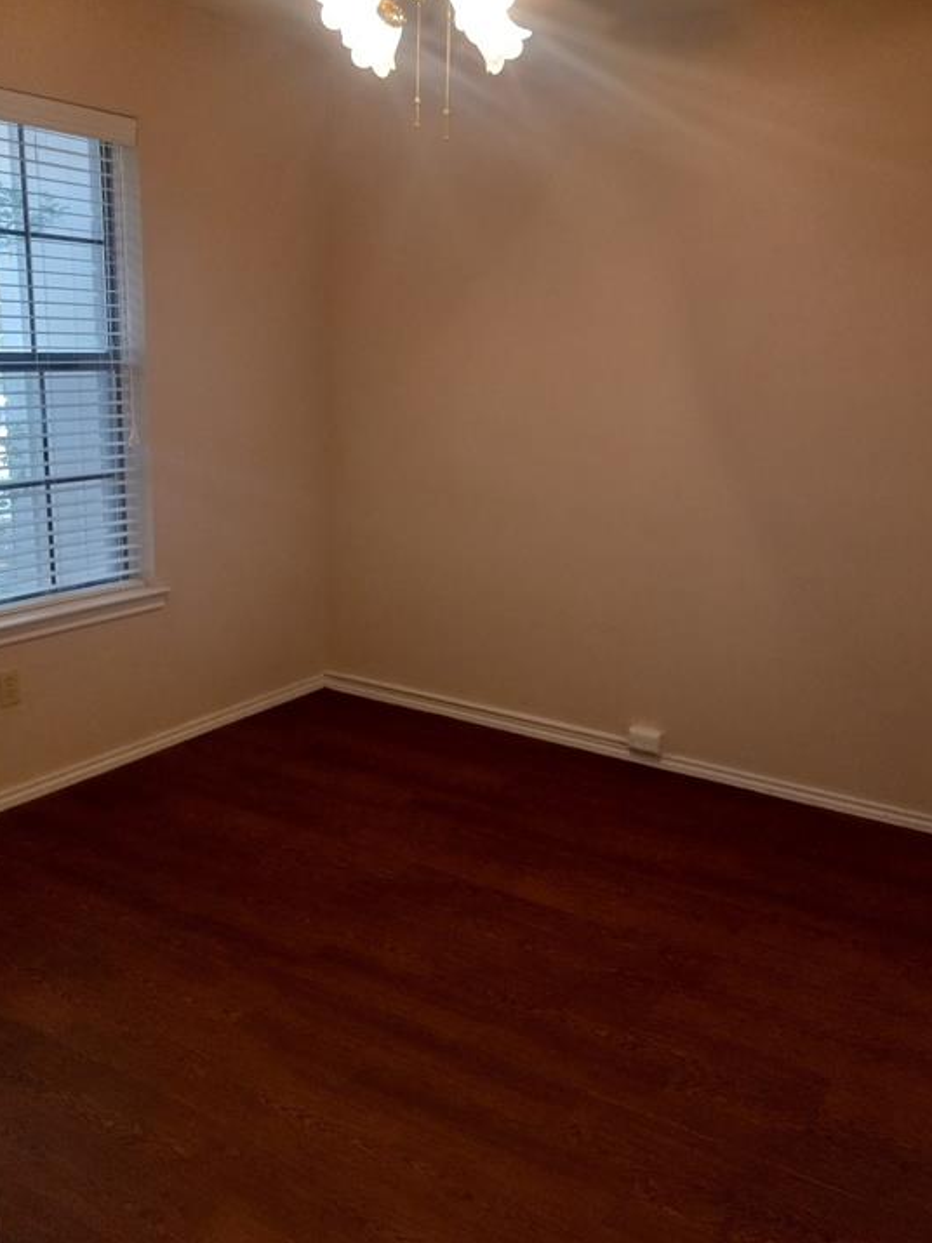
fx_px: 1041
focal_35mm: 29
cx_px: 463
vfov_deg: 61.7
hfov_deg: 48.2
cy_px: 605
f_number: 1.8
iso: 160
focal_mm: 3.94
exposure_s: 1/60
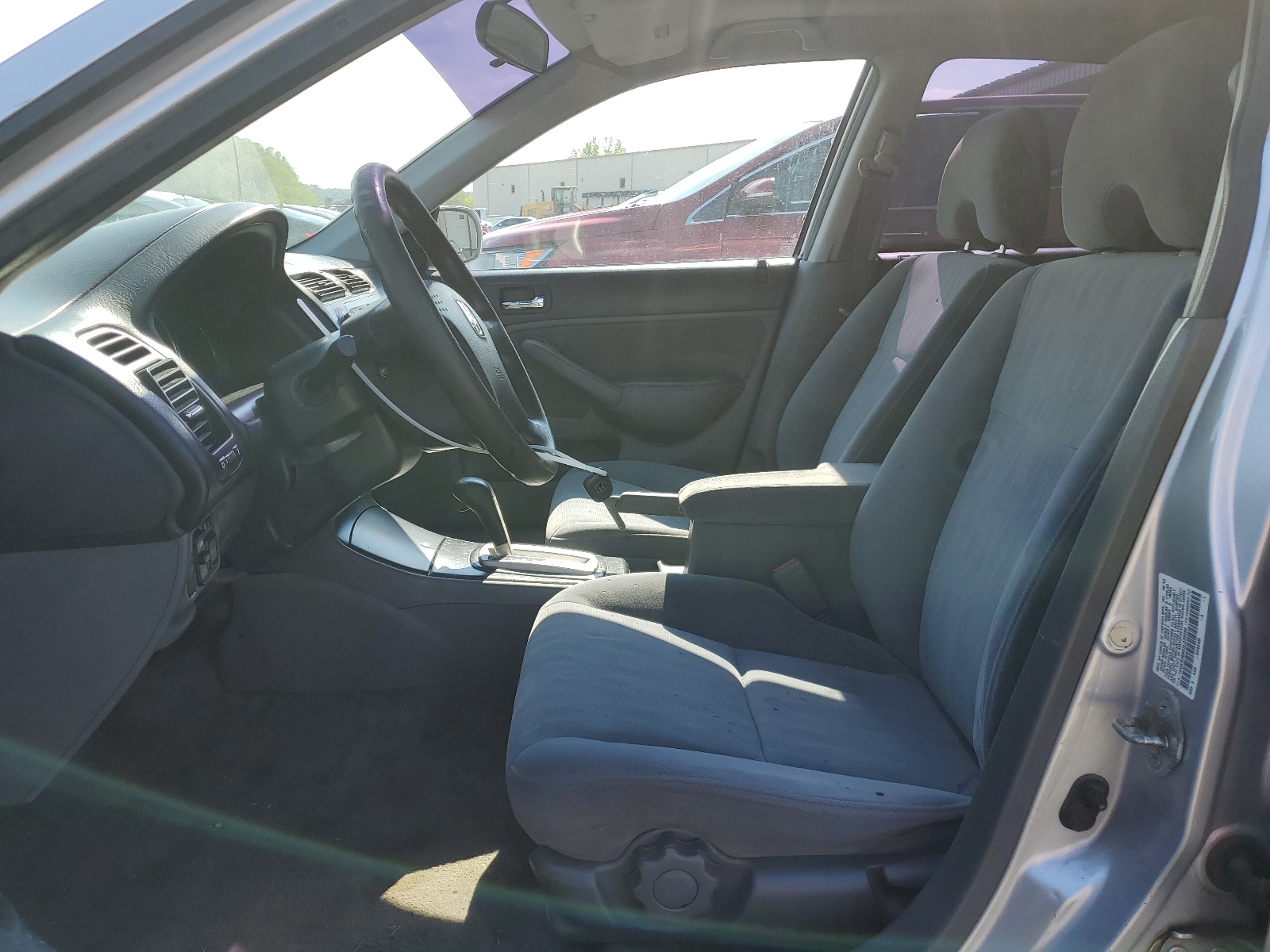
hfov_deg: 67.3
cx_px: 635
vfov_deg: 53.1
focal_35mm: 26
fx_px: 954
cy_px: 476
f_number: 1.5
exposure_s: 1/1250
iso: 50
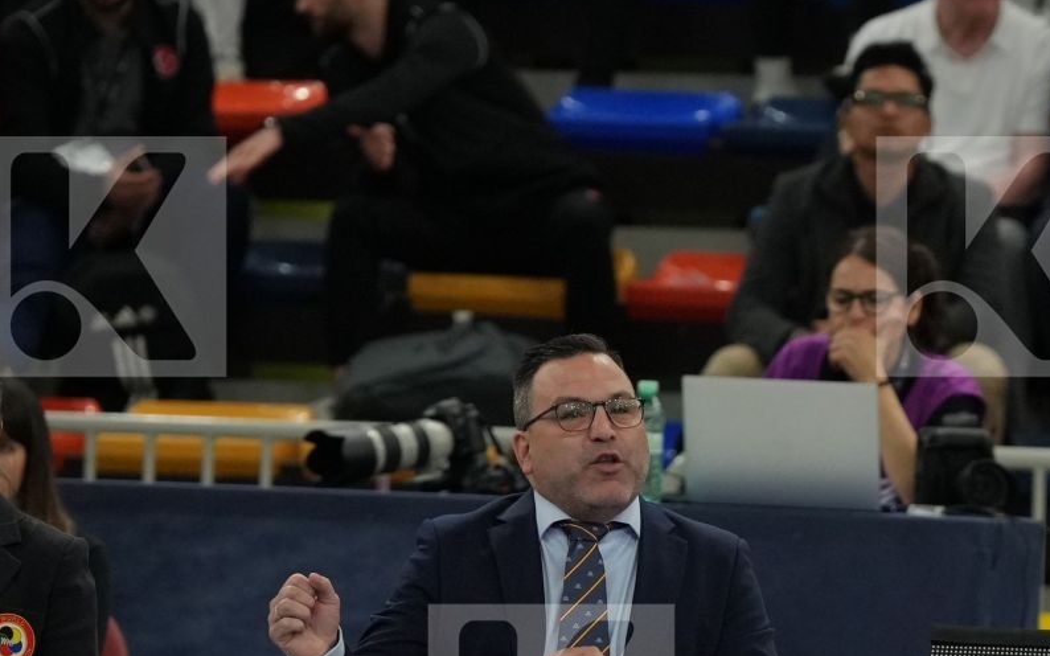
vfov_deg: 2.5
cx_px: 1000
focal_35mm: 522
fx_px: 14935
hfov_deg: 4.0
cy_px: 725
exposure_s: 1/1000
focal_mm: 151
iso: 1600
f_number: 2.8
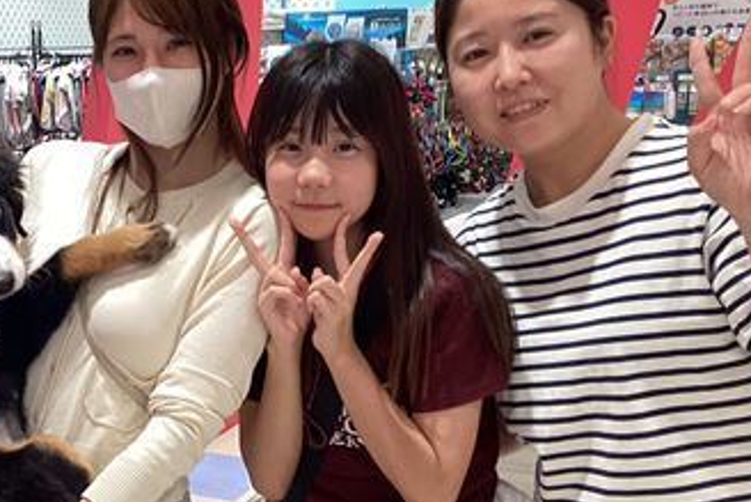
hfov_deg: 32.5
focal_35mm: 59
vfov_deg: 23.0
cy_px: 319
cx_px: 103
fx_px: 1231
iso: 80
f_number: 2.4
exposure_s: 1/60
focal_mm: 3.3
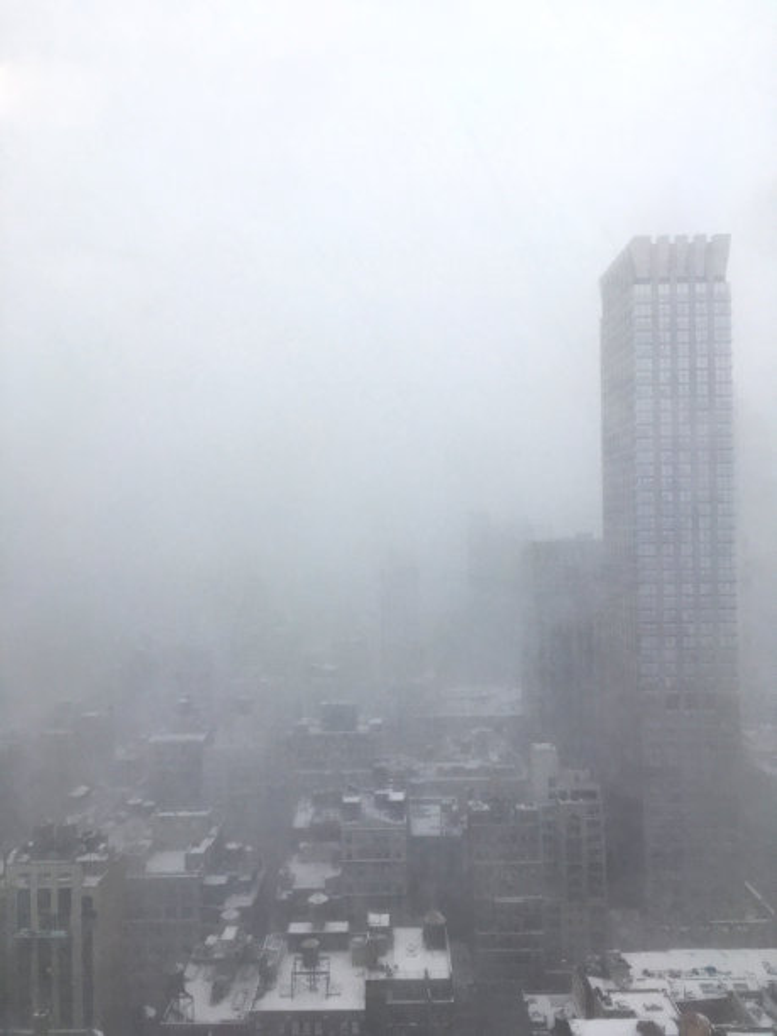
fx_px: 868
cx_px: 388
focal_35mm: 29
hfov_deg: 48.2
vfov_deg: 61.7
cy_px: 518
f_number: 2.2
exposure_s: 1/120
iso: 40
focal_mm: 4.15
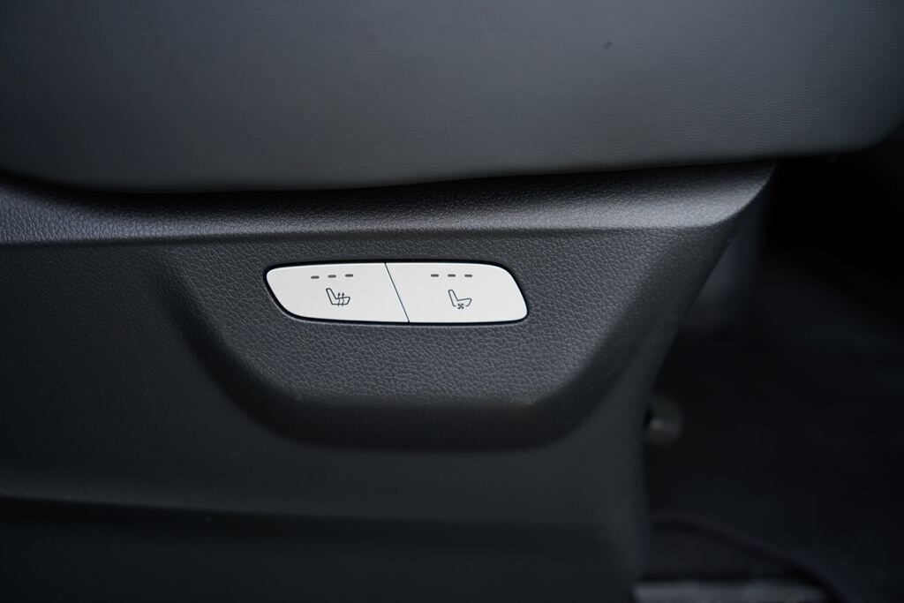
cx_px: 452
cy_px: 302
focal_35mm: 24
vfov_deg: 53.1
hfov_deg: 73.7
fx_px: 603
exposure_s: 1/30
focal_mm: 24
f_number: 2.8
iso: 250
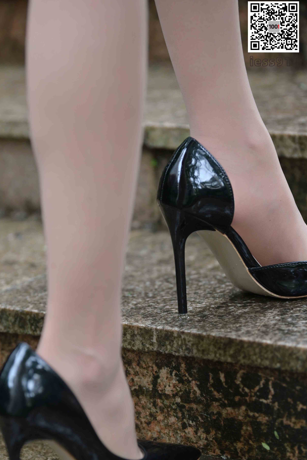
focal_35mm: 165
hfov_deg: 8.3
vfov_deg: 12.4
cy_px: 273
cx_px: 136
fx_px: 2111
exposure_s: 1/200
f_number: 2.8
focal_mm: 135
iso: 450
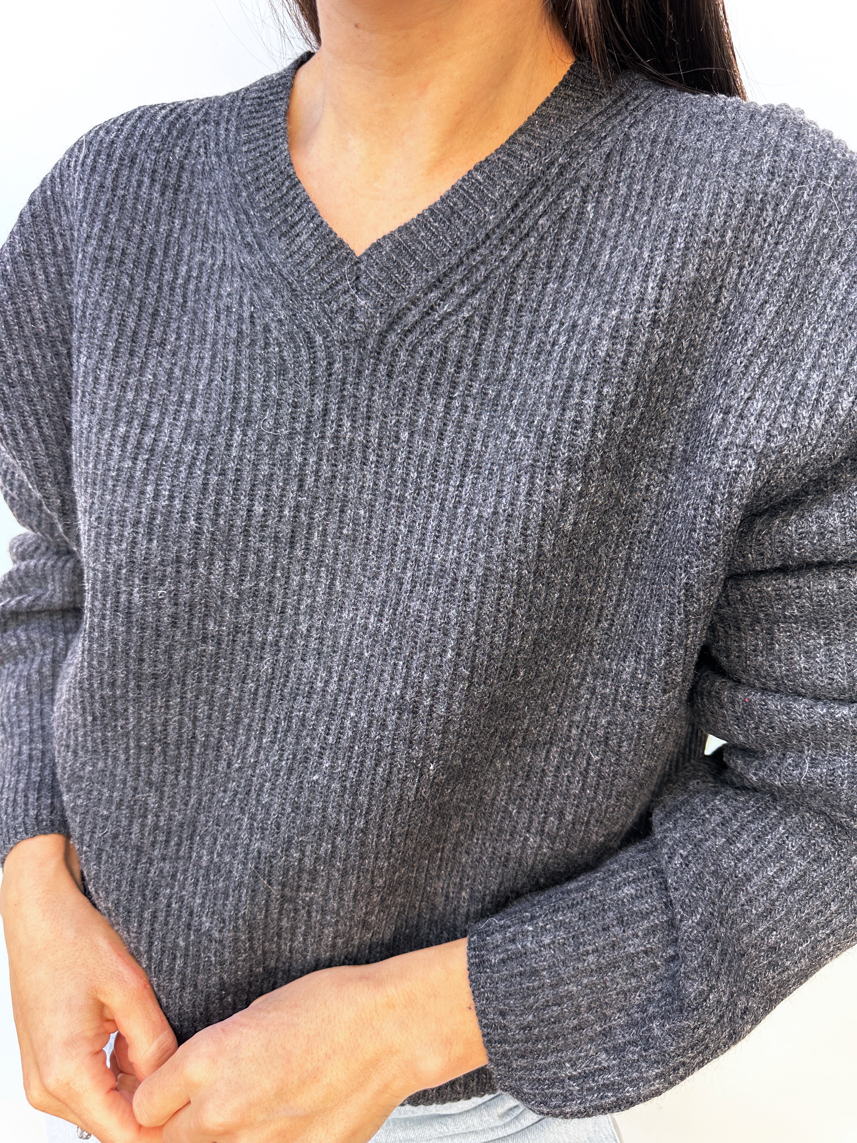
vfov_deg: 71.6
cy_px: 572
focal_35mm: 24
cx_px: 428
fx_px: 792
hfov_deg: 56.8
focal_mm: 6.86
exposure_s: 1/100
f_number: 1.78
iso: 125
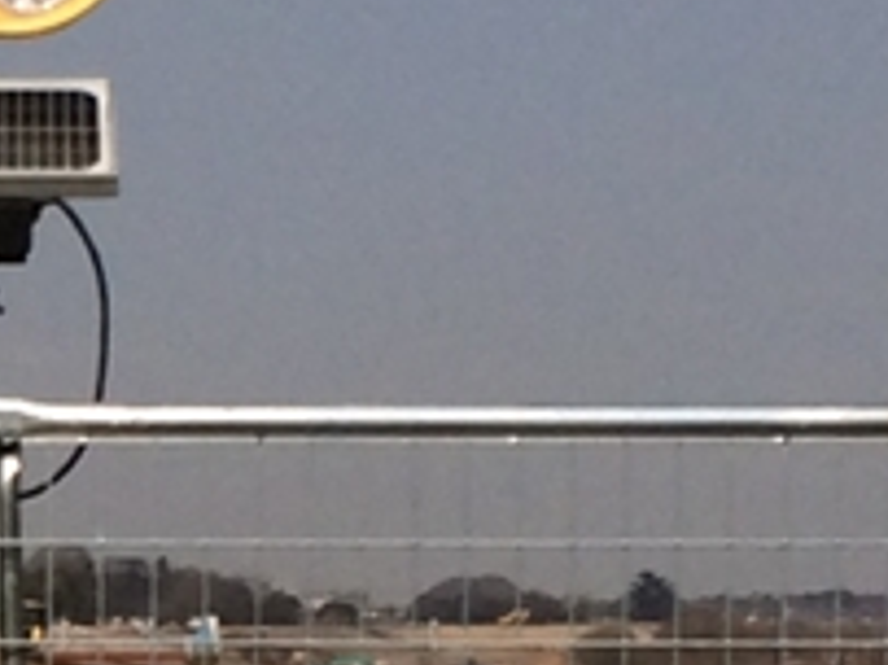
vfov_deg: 6.2
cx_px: -499
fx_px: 6076
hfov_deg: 8.2
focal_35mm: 237
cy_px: 770
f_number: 2.2
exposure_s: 1/5128
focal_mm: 4.12
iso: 32
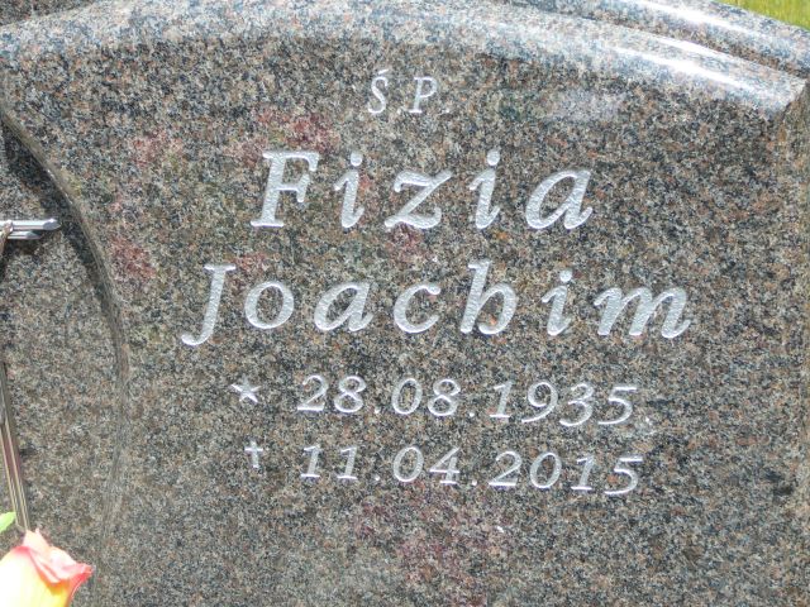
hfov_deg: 29.8
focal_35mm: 65
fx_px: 1521
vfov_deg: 22.6
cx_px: 405
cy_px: 304
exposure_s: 1/400
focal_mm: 9.7
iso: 80
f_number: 3.6
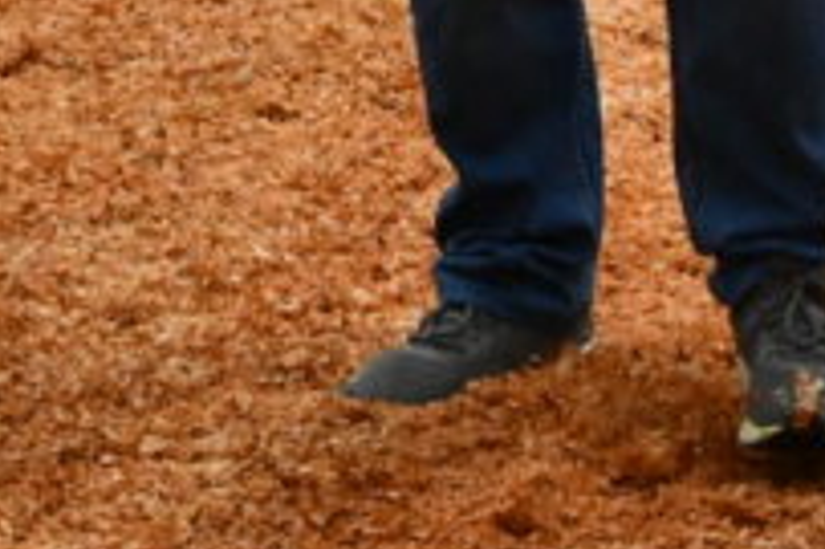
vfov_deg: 3.6
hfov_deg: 5.4
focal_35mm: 379
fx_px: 8678
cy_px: -506
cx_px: 122
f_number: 10
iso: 3200
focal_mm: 50
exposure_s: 1/400
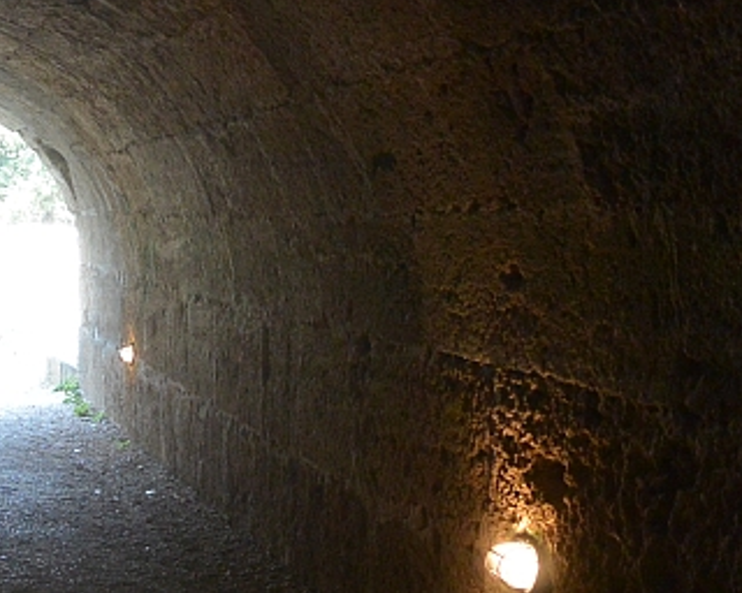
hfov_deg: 25.4
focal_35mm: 68
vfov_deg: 22.3
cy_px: 446
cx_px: -116
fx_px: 1493
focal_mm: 11
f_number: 3.5
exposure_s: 1/125
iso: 400
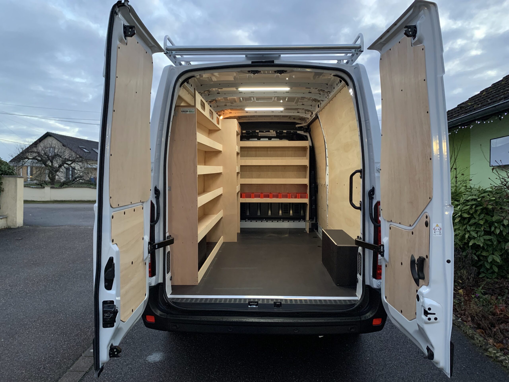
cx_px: 254
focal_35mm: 26
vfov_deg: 53.1
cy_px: 191
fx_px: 382
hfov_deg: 67.3
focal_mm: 4.25
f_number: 1.8
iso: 400
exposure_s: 1/51
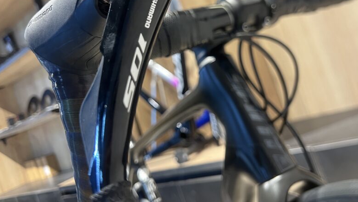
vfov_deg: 39.7
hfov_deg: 66.0
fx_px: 275
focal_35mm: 29
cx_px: 180
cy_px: 66
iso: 320
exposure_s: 1/60
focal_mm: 5.7
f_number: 1.5
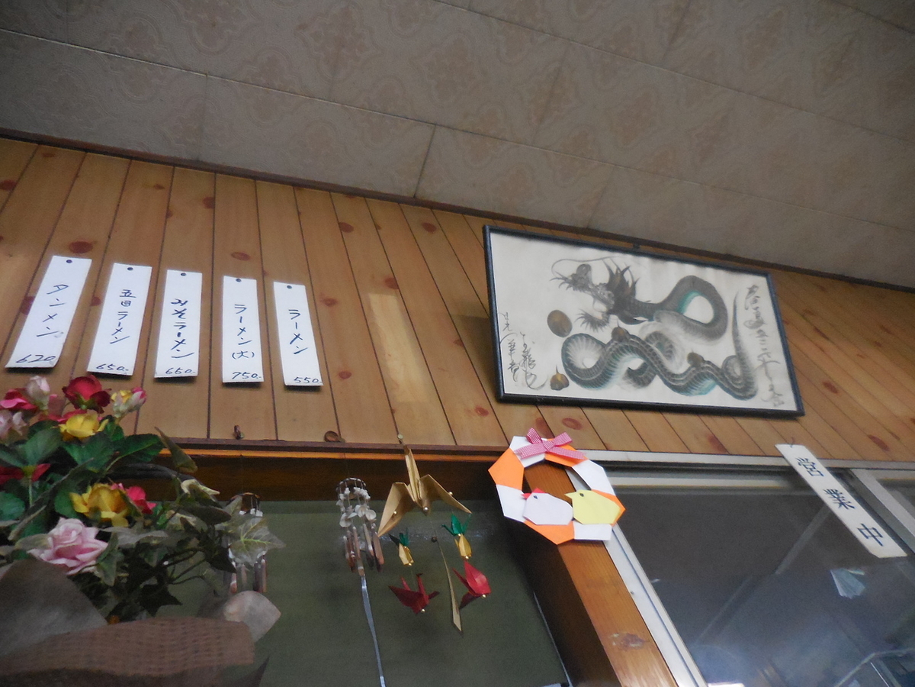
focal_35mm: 25
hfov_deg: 69.4
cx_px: 458
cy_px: 344
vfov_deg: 54.9
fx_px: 661
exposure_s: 1/50
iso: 800
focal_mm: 4.5
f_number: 3.3
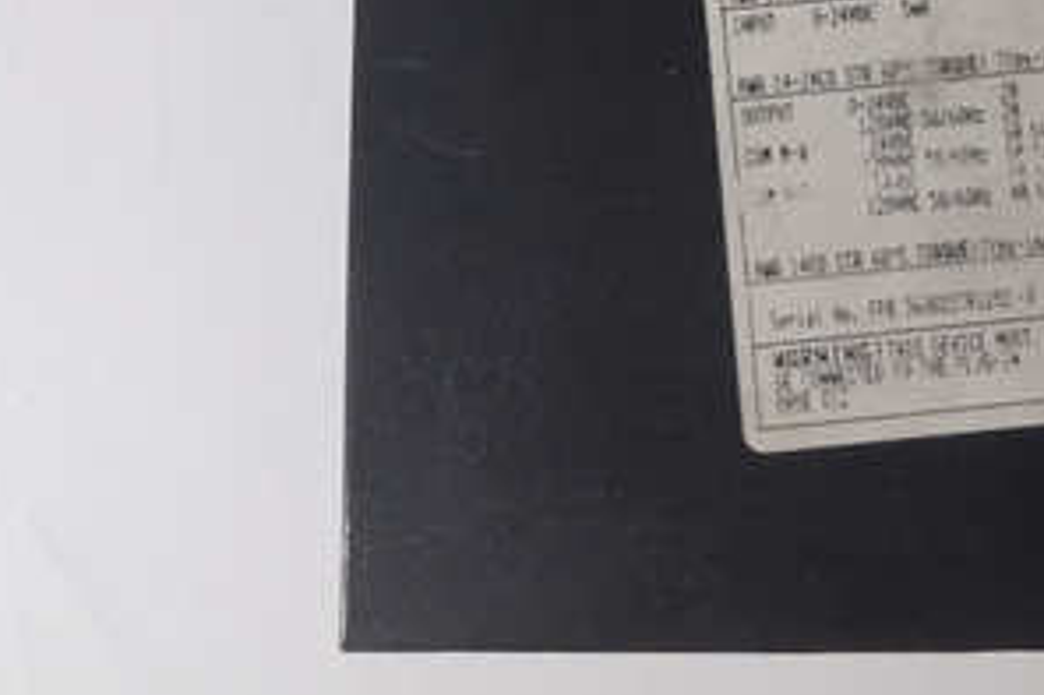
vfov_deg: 22.6
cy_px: -35
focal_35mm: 57
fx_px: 1652
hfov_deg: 33.8
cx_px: 868
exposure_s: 1/50
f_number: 1.8
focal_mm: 3.95
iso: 320
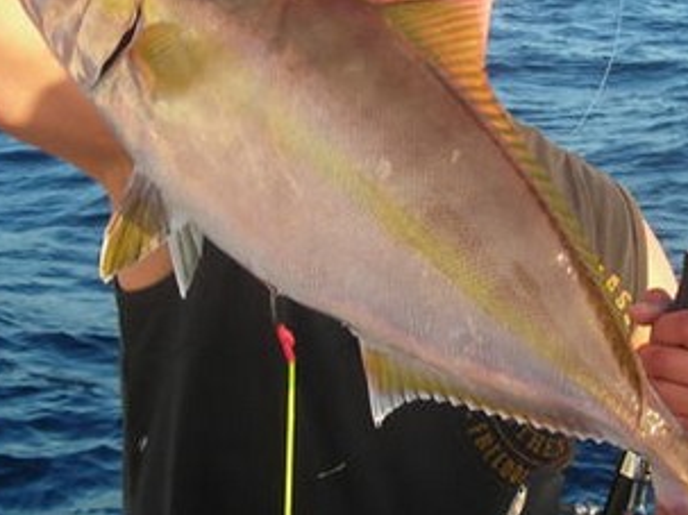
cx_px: 465
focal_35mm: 79
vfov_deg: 18.6
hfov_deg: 24.6
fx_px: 1570
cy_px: 168
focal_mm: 6.3
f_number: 3.2
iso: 50
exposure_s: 1/142
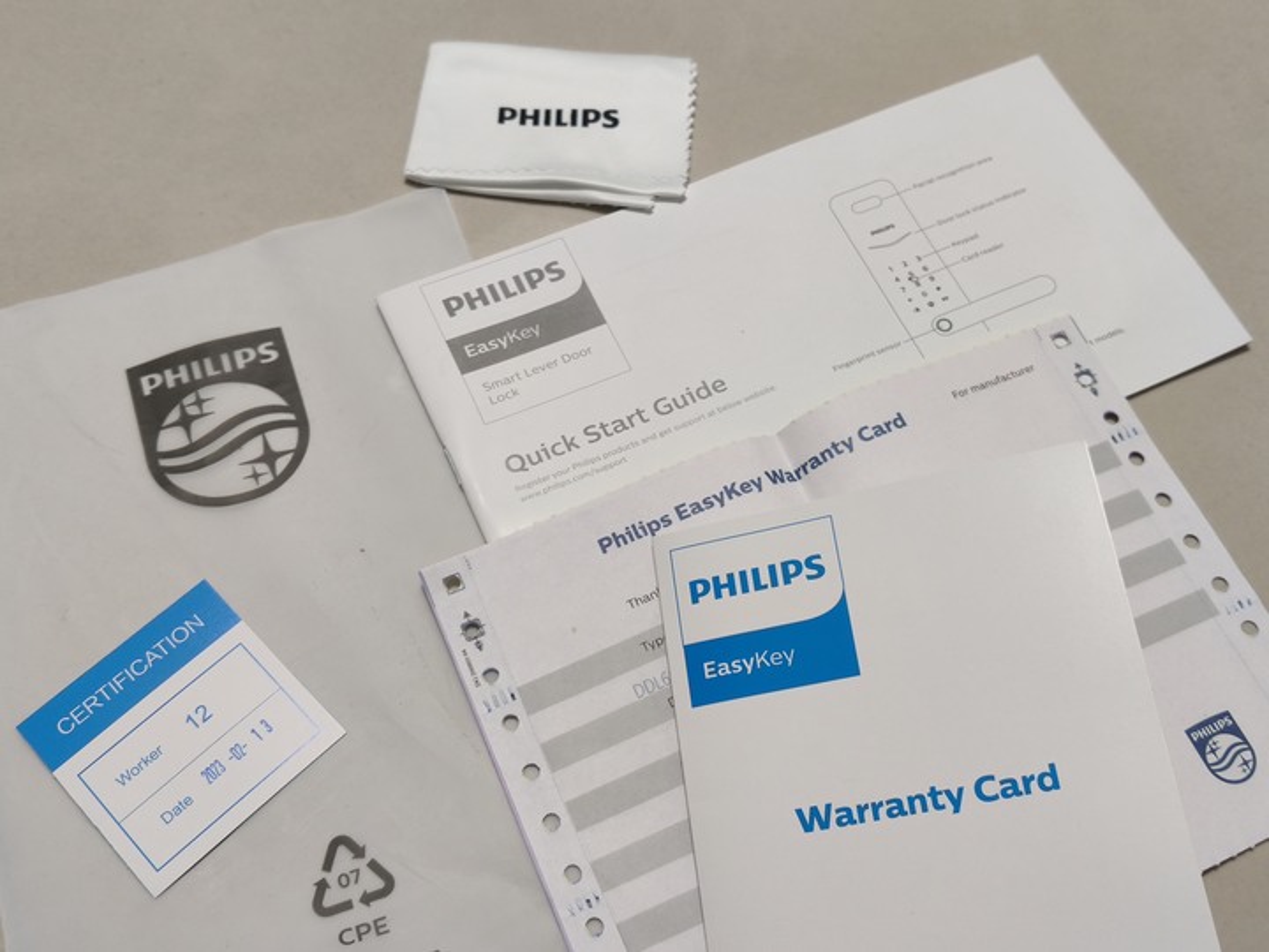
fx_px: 1430
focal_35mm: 39
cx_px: 634
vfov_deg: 36.8
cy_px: 476
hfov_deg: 47.9
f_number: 1.75
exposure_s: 1/100
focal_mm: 4.75
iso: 798
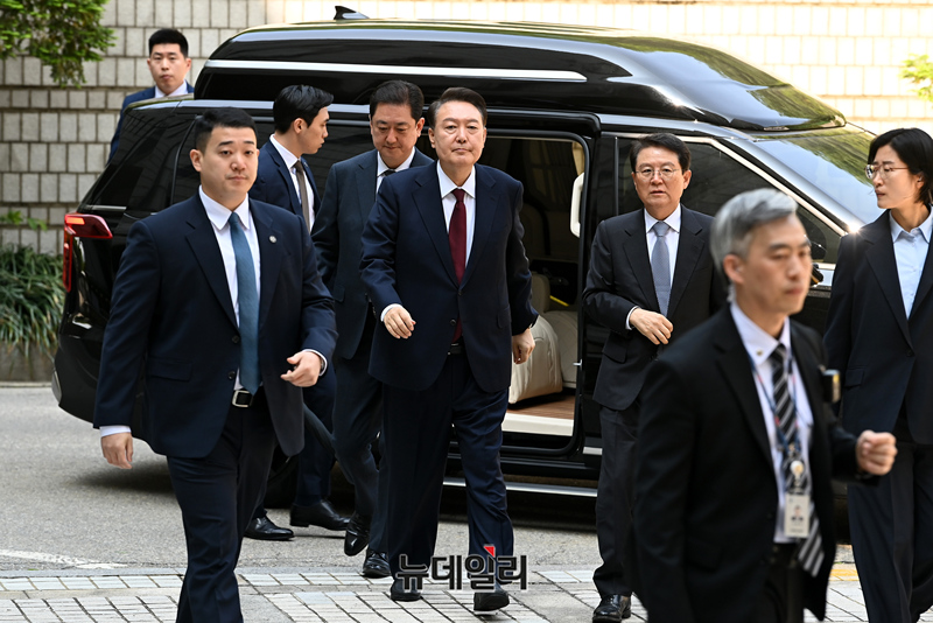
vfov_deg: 7.9
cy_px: 312
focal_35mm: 175
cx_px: 466
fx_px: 4537
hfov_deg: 11.7
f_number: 5.6
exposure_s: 1/400
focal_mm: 175
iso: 640
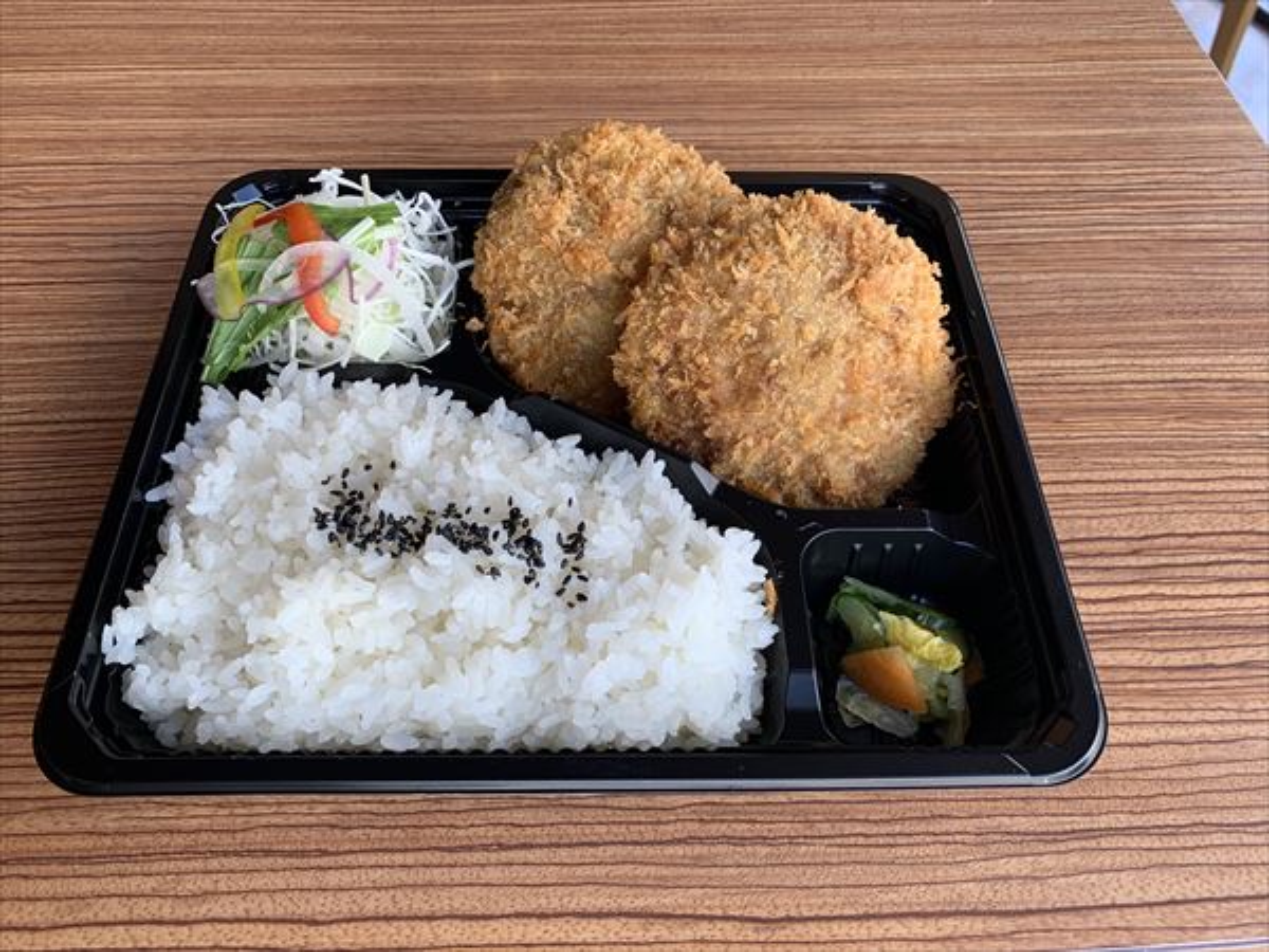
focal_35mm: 26
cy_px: 476
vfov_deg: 53.1
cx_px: 634
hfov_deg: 67.3
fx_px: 953
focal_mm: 4.25
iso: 64
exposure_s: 1/122
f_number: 1.8
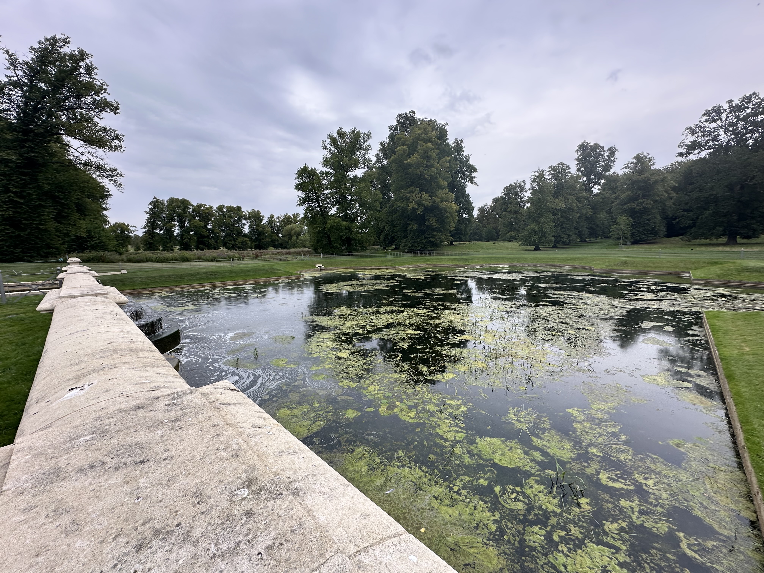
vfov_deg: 85.7
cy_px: 286
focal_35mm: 14
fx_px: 309
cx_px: 382
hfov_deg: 102.1
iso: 40
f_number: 2.2
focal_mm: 2.22
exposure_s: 1/157
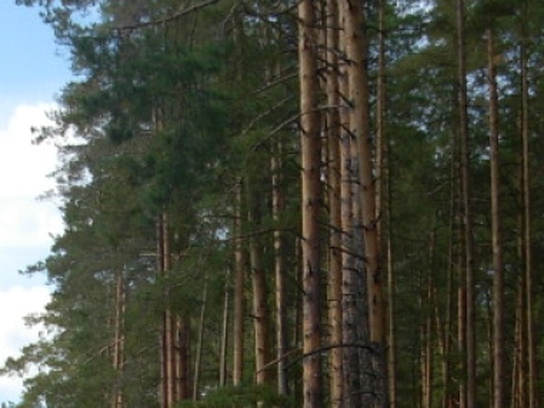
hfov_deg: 15.7
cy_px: 460
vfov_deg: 11.7
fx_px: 1965
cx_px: 156
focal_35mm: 125
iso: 79
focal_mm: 6.3
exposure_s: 1/609
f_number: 2.9
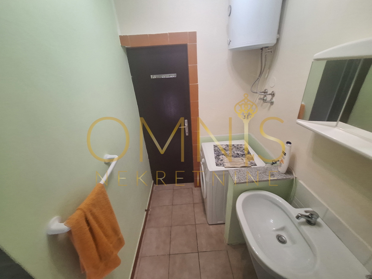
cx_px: 186
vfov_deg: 89.9
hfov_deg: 106.2
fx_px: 140
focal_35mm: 13
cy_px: 140
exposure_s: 1/25
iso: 250
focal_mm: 1.74
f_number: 2.2
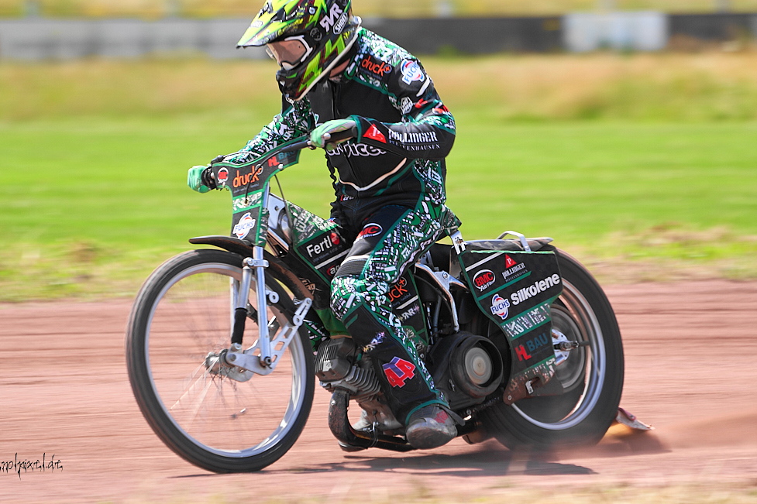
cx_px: 391
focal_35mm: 524
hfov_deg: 3.9
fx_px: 11016
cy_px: 207
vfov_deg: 2.6
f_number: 9
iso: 100
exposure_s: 1/125
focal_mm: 400
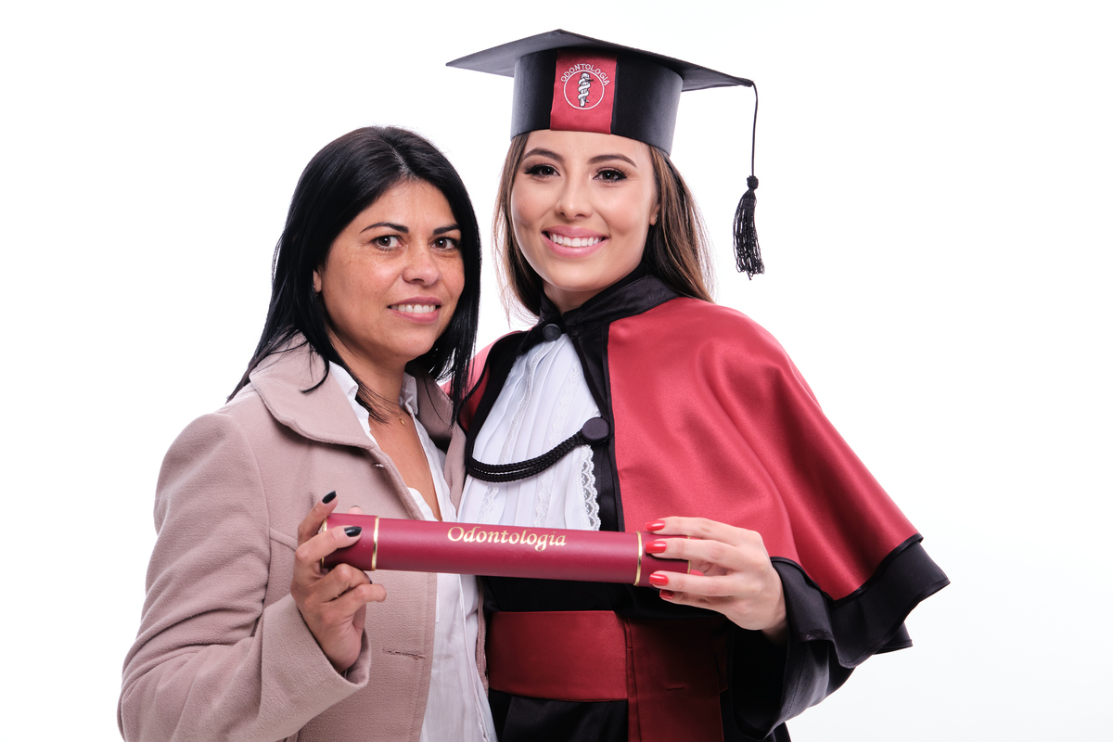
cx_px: 556
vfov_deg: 23.0
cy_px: 371
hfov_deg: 33.9
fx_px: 1824
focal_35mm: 59
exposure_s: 1/160
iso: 160
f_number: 7.1
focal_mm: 39.3
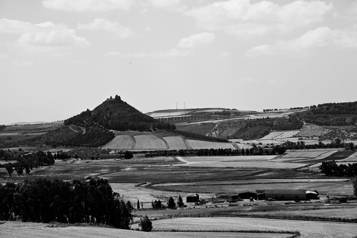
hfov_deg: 17.1
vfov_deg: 11.4
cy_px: 119
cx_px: 178
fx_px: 1190
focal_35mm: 120
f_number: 10
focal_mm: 120
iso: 200
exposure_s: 1/400
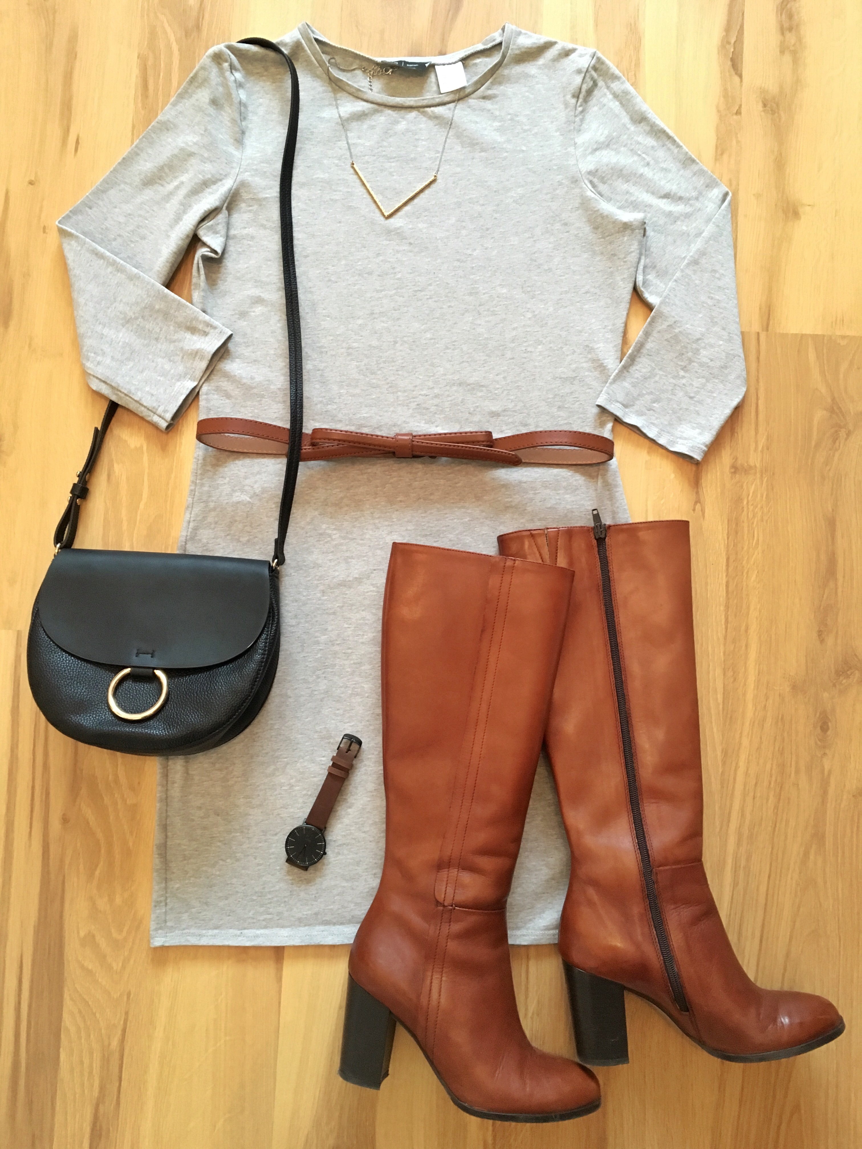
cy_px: 574
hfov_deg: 48.2
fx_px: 963
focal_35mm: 29
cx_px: 431
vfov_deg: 61.7
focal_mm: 4.15
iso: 400
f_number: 2.2
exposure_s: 1/17
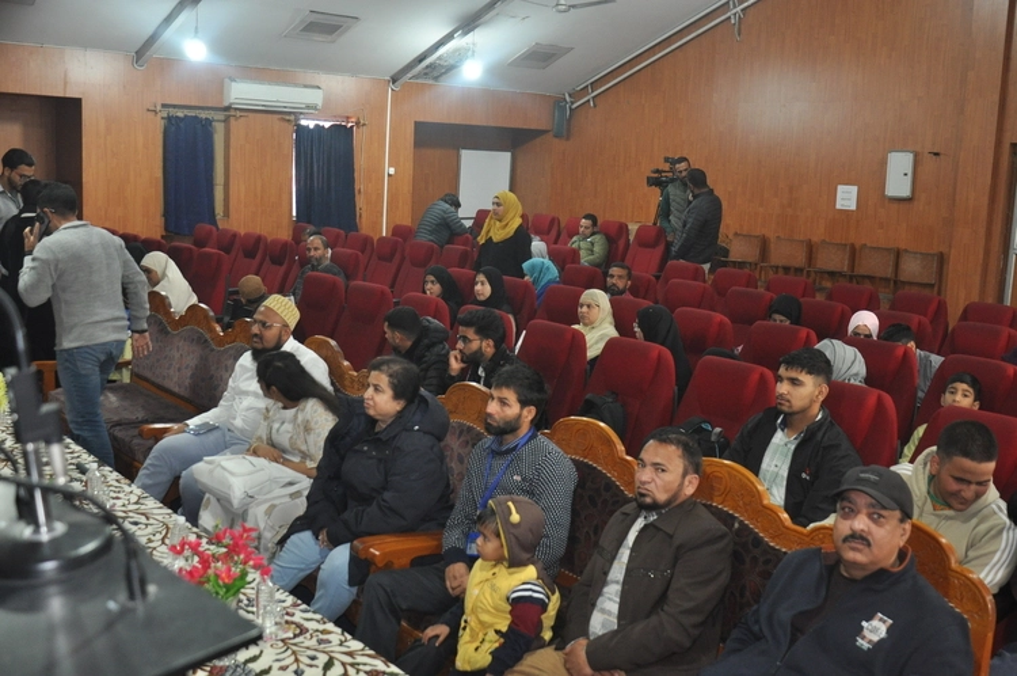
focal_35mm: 36
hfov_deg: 53.2
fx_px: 1016
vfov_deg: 36.8
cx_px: 508
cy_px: 338
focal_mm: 24
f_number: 3.5
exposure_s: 1/60
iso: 800
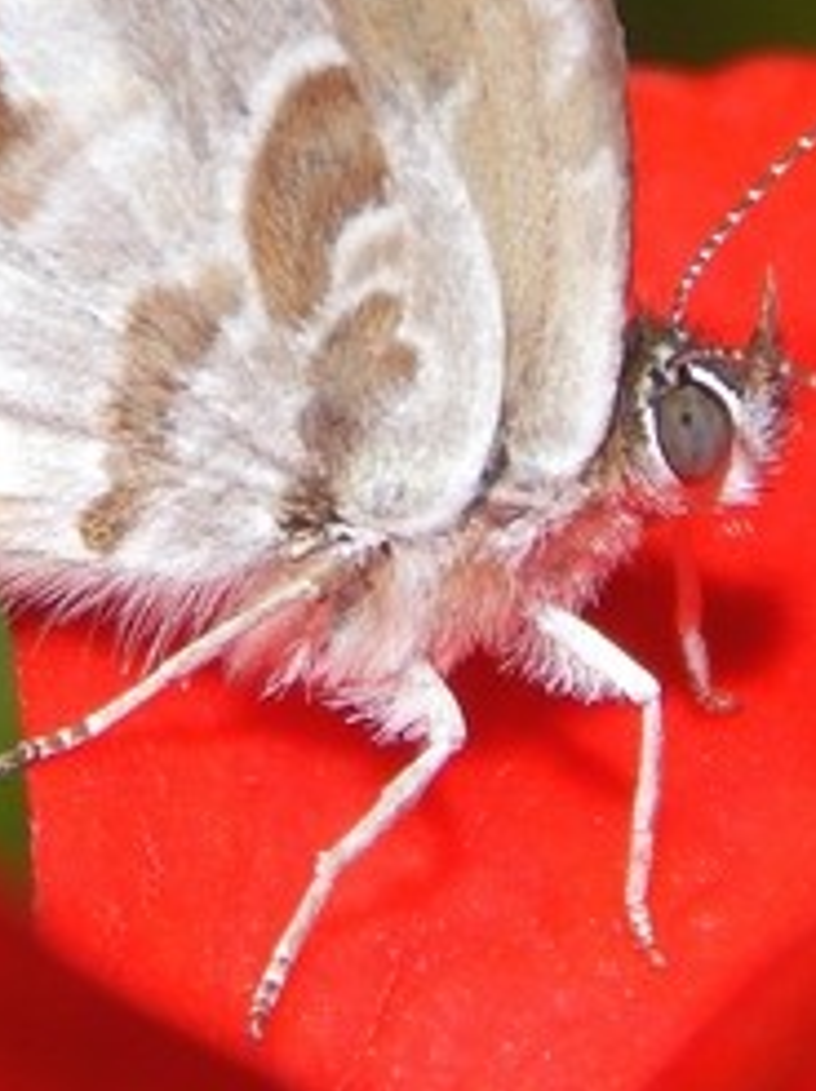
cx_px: 271
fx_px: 18860
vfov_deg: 3.3
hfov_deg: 2.5
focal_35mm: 599
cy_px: 297
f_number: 10.5
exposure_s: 1/640
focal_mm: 32.8
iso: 125
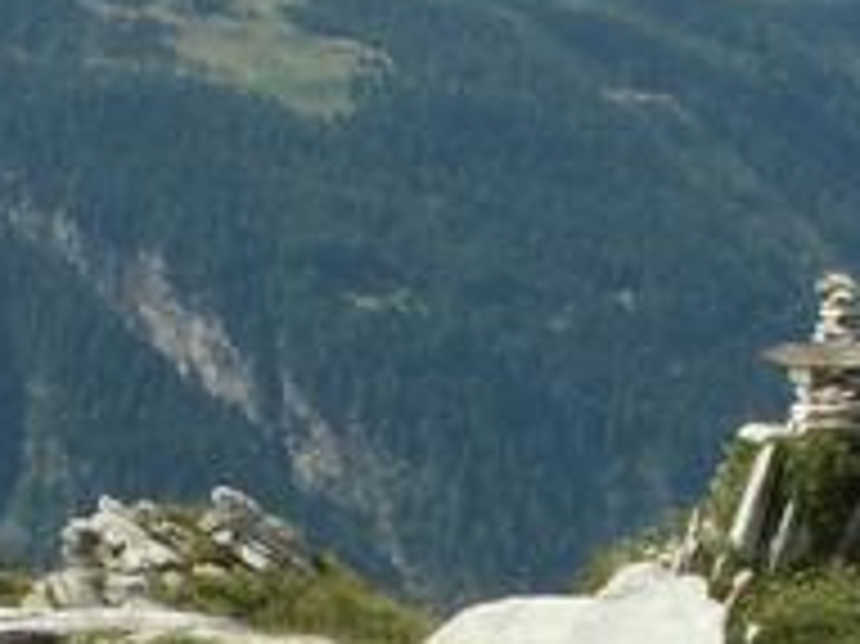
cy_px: 599
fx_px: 4246
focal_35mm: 171
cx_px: 392
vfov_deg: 8.6
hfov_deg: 11.6
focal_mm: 8.52
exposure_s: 1/160
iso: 50
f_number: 7.1
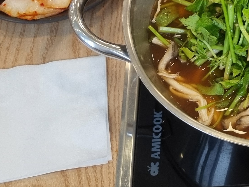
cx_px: 363
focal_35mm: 95
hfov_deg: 18.5
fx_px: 684
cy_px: 38
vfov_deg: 15.5
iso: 200
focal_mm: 5.4
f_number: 1.8
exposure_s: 1/120
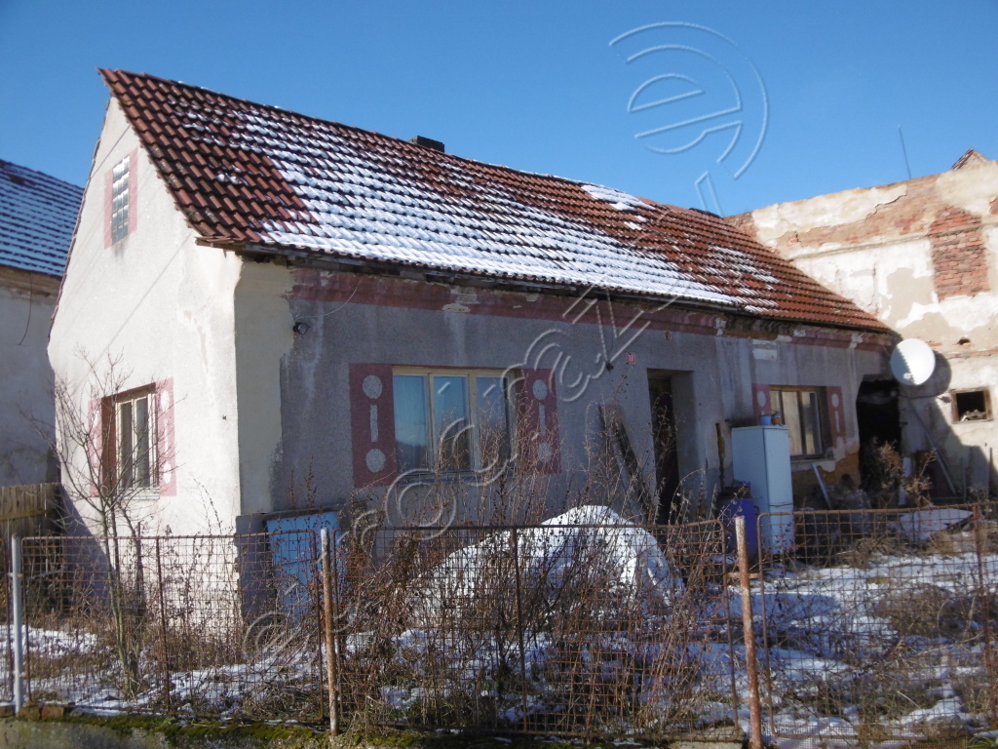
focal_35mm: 32
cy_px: 374
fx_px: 923
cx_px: 499
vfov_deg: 44.2
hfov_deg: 56.8
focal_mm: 5.8
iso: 100
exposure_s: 1/200
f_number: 8.8
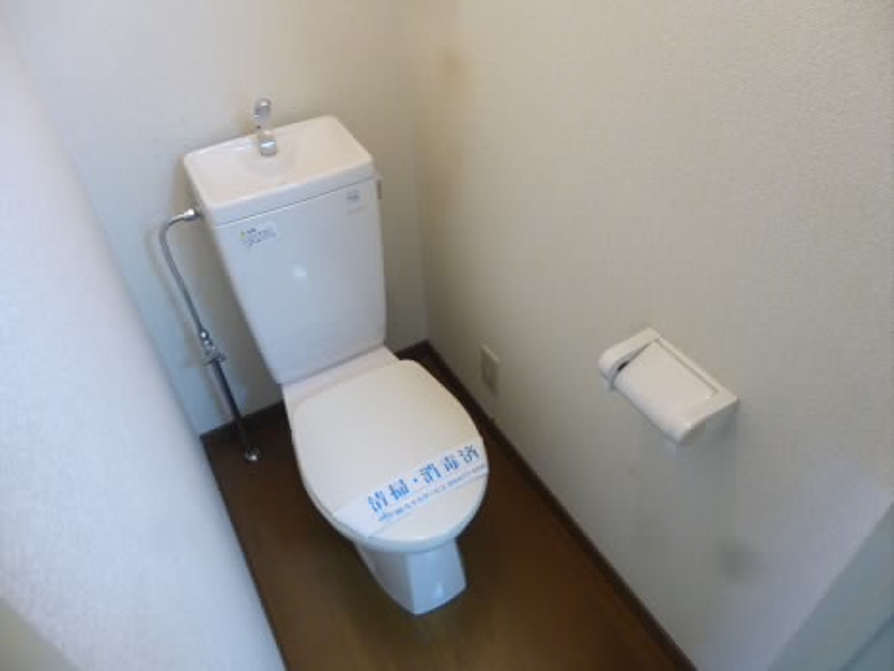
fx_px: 646
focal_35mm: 25
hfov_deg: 69.4
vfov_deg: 54.9
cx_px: 447
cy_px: 336
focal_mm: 4.5
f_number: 3.1
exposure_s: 1/25
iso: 400
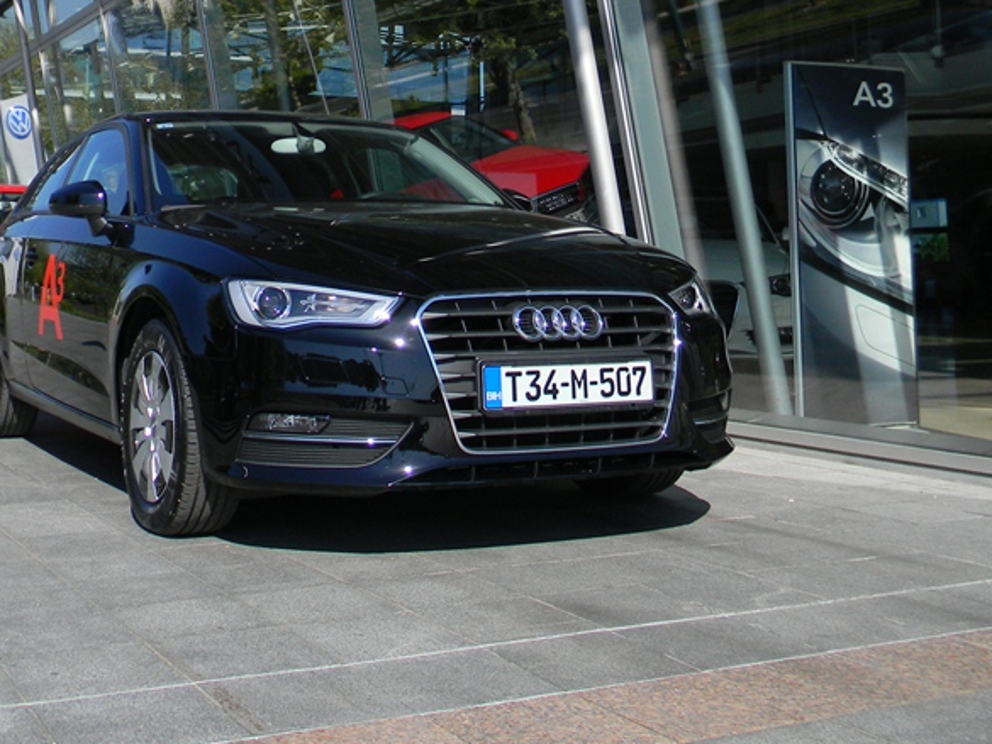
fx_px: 1404
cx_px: 307
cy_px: 105
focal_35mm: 49
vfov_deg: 28.8
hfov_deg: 38.3
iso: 80
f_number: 7
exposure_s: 1/225
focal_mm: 5
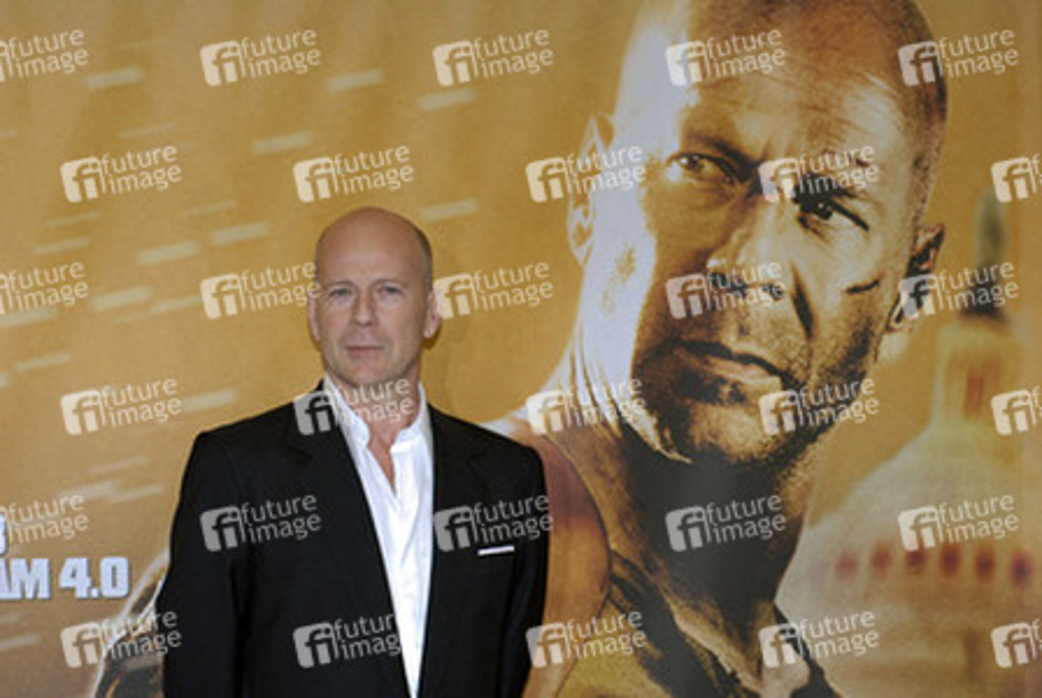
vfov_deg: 11.5
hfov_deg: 17.0
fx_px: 3478
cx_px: 521
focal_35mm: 120
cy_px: 349
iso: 400
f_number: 5
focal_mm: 80
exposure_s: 1/100
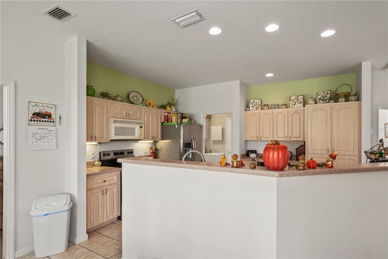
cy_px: 130
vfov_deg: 69.6
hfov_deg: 92.5
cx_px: 194
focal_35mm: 17
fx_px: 186
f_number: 9
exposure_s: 1/5
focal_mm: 11.5
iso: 250
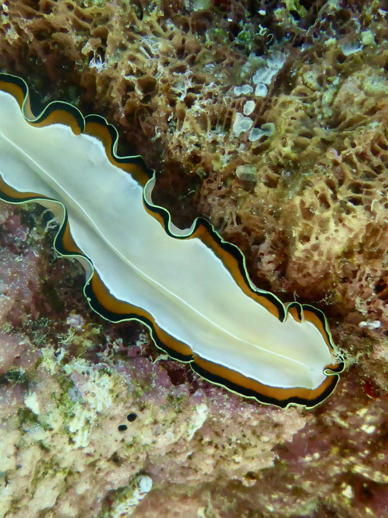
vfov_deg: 55.3
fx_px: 493
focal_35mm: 33
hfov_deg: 42.7
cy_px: 270
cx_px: 149
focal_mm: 4.3
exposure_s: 1/60
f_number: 3.3
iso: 400
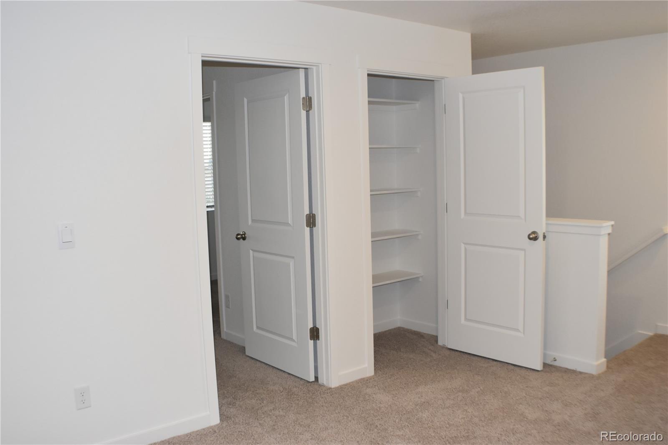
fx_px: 807
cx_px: 334
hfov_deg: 45.0
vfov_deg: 30.8
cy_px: 222
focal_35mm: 44
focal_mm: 29
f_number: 5
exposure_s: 1/100
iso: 800
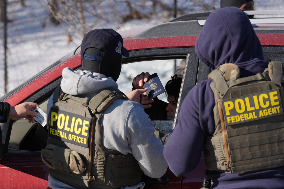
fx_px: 1089
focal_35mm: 138
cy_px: 94
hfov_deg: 14.9
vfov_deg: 9.9
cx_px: 142
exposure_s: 1/1600
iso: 400
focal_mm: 138
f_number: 6.3
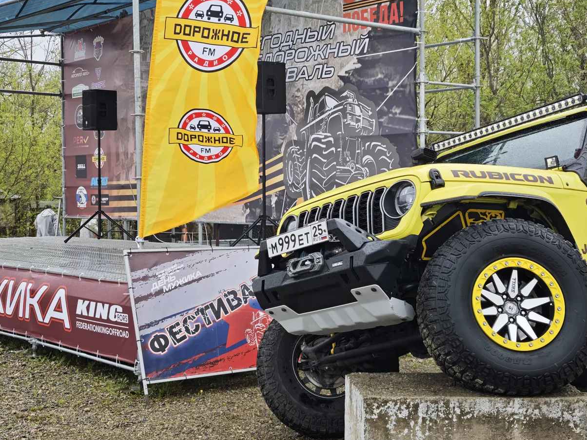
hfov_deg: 34.9
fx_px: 933
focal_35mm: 55
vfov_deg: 26.5
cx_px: 296
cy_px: 196
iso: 50
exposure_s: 1/1156
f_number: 1.62
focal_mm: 6.55
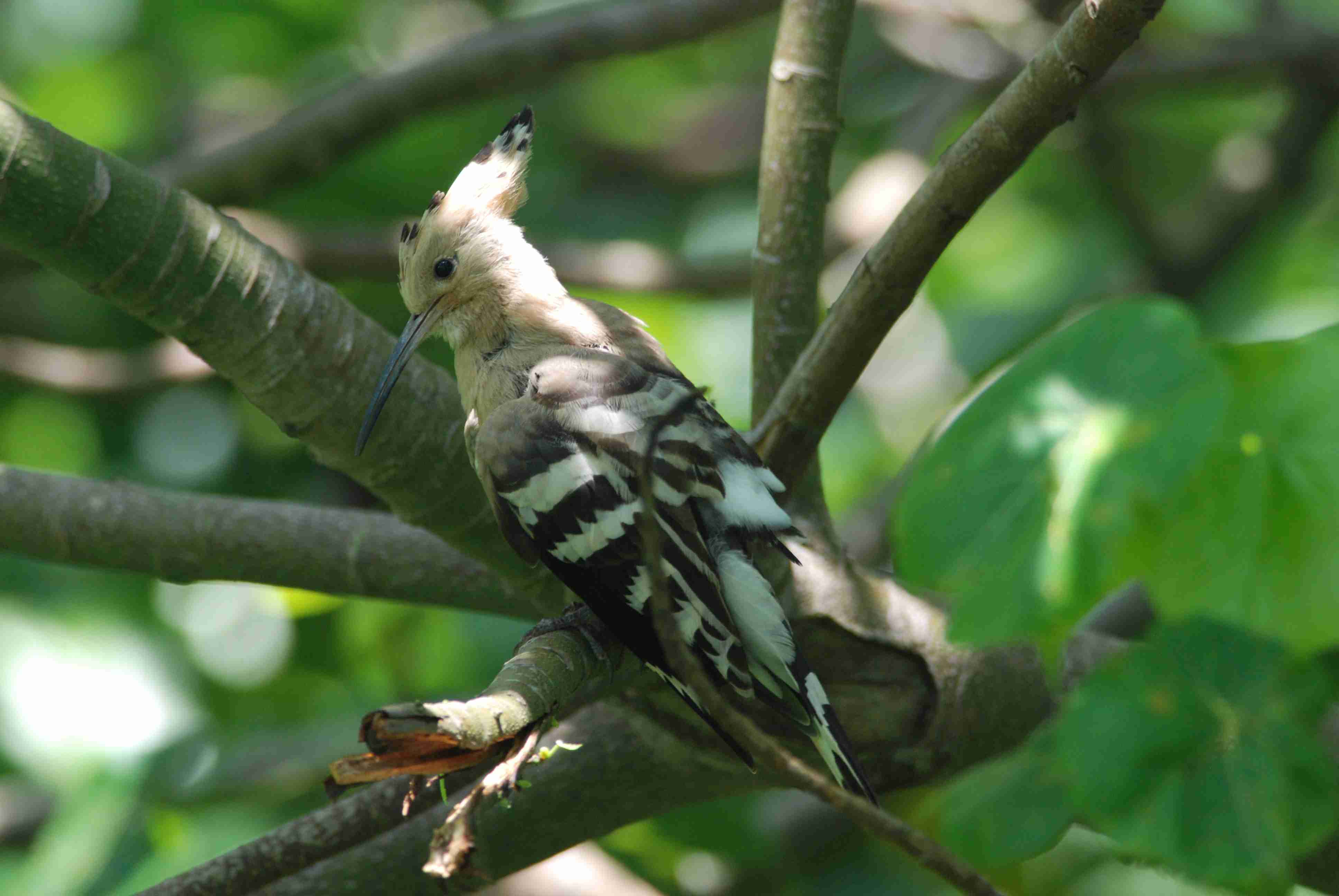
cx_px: 670
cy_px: 448
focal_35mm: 900
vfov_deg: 1.5
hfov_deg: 2.3
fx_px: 33515
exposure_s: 1/160
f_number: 8
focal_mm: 600
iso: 400
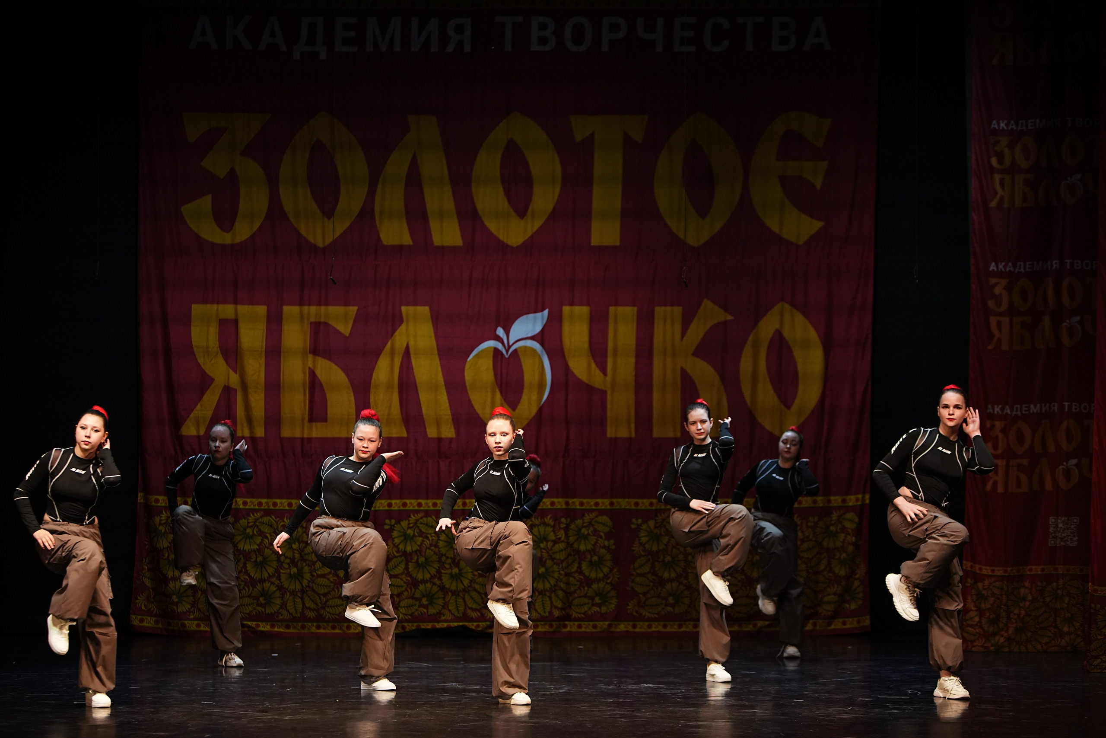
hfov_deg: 21.5
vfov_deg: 14.4
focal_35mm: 95
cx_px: 553
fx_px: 2919
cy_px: 369
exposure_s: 1/500
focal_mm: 95
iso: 2000
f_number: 3.2
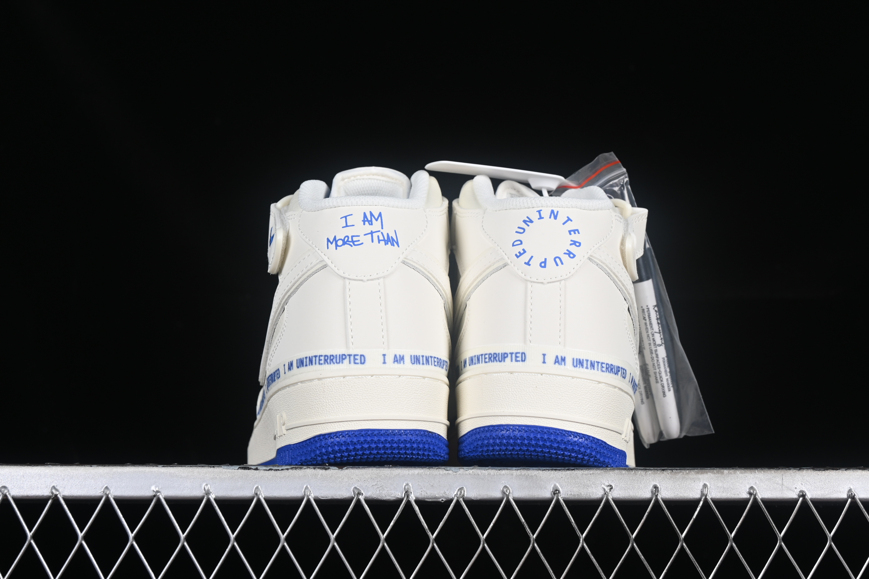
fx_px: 1738
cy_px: 290
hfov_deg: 28.1
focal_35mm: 72
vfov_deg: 18.9
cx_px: 434
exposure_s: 1/100
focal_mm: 48
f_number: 8
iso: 160
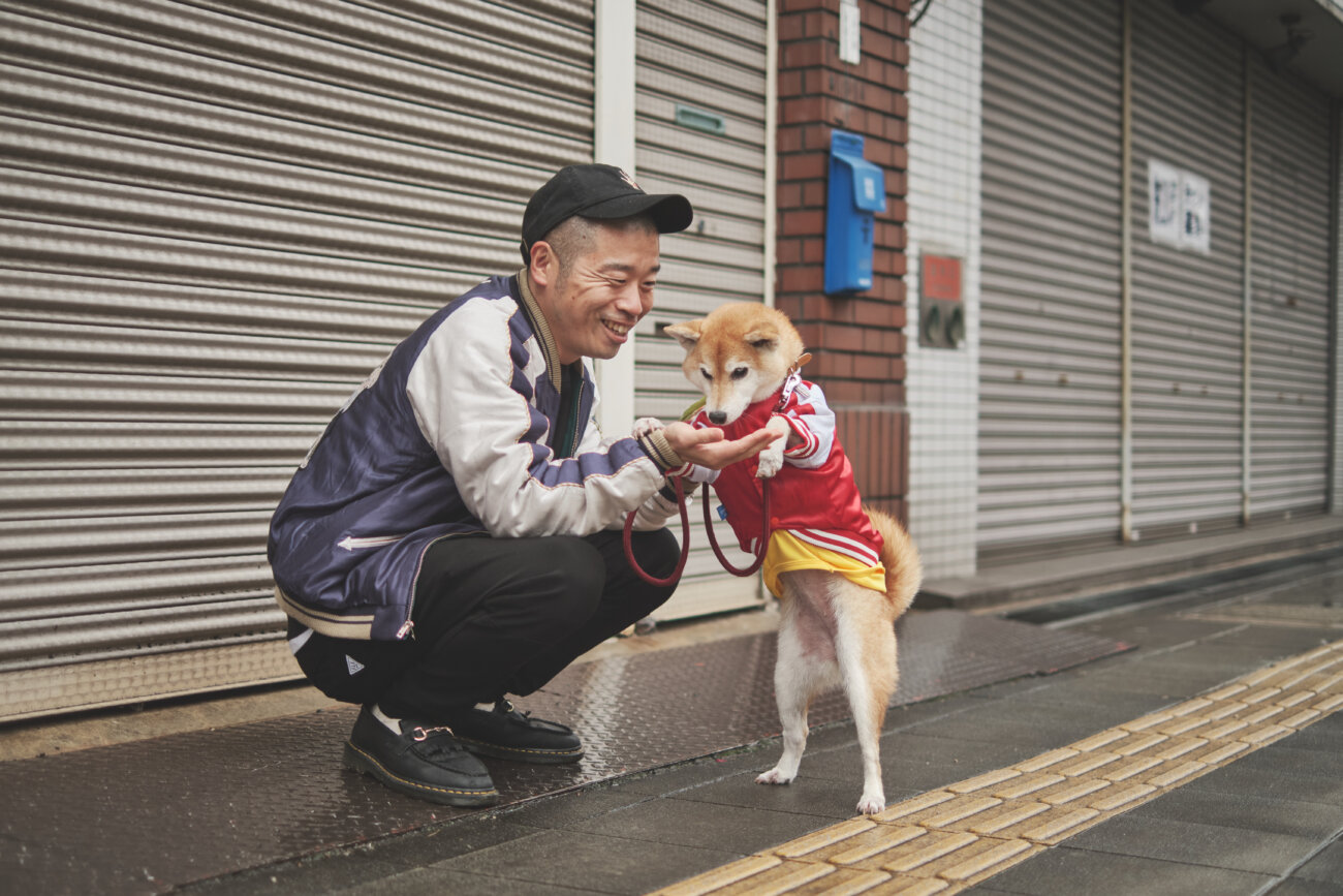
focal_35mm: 53
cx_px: 672
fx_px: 1977
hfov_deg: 37.5
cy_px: 448
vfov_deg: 25.5
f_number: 1.4
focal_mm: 35
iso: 400
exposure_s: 1/500
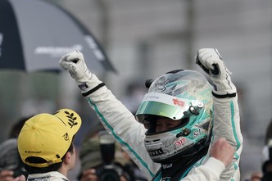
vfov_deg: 1.1
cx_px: 84
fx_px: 9824
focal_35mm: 1301
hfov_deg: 1.6
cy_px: 152
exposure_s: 1/250
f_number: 8
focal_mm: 600
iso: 200
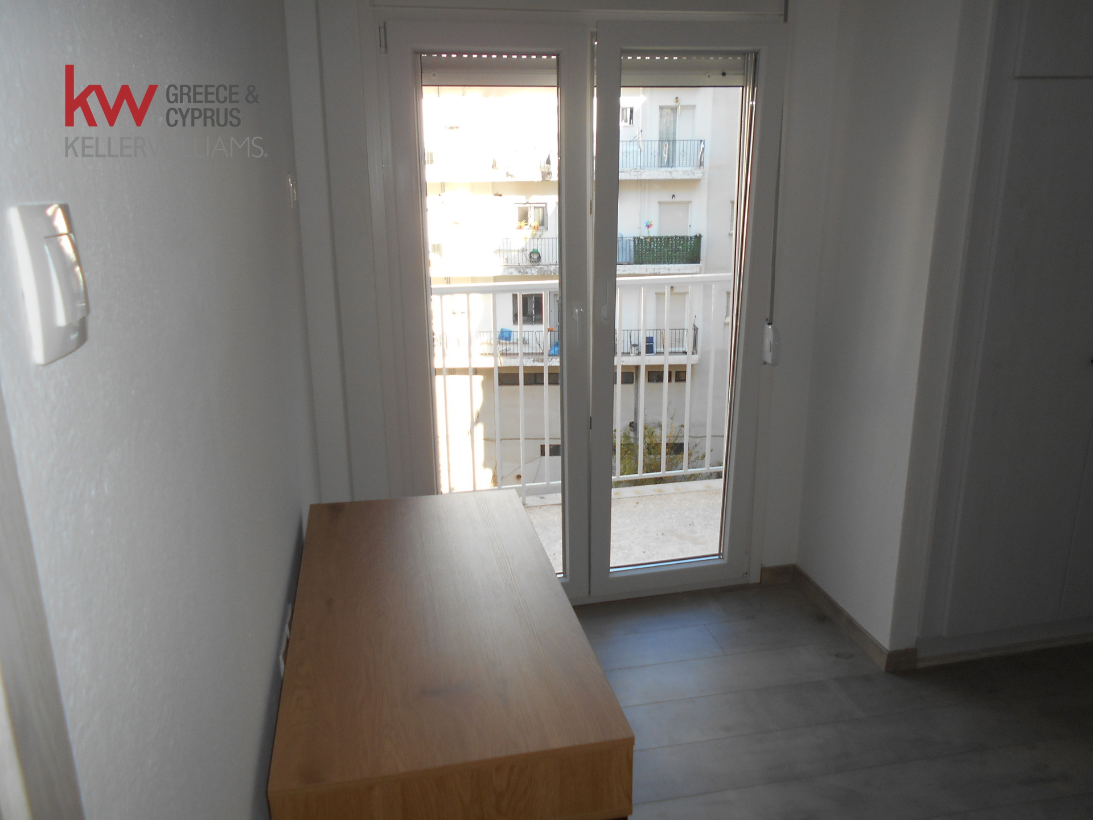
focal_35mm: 26
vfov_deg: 53.1
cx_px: 546
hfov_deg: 67.3
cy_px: 410
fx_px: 821
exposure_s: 1/80
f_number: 3.2
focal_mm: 4.6
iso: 80
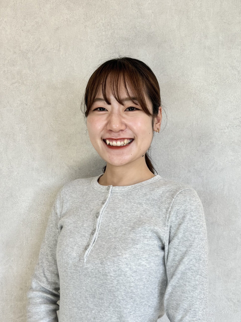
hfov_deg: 53.1
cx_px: 120
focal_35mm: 26
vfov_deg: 67.3
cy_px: 161
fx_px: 241
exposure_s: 1/121
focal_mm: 5.96
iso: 40
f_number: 1.6
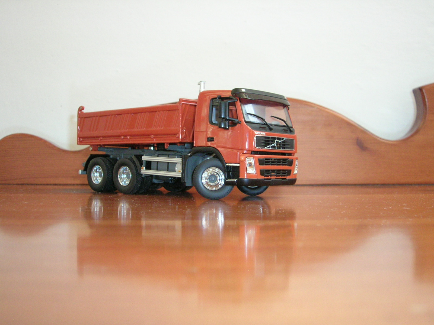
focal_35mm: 48
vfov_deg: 30.3
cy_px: 162
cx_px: 217
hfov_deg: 39.7
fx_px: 602
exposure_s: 1/5.2
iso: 200
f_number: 3.1
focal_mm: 7.3
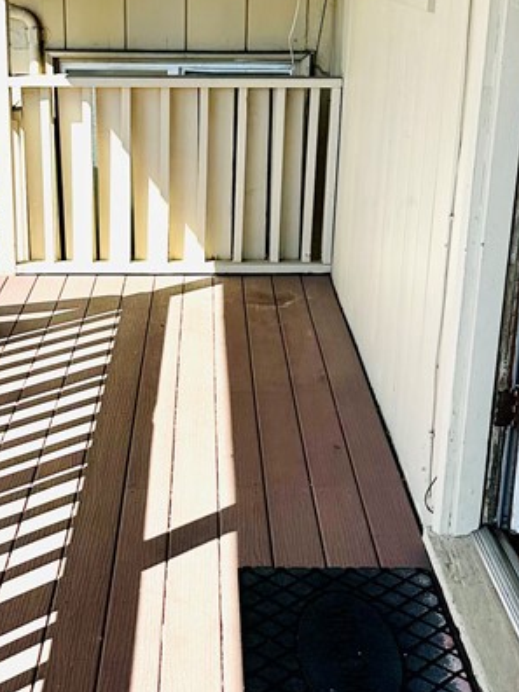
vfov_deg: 31.1
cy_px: 419
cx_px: 201
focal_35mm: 62
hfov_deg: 23.6
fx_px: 1239
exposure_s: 1/2155
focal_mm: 6.86
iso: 80
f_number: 1.78
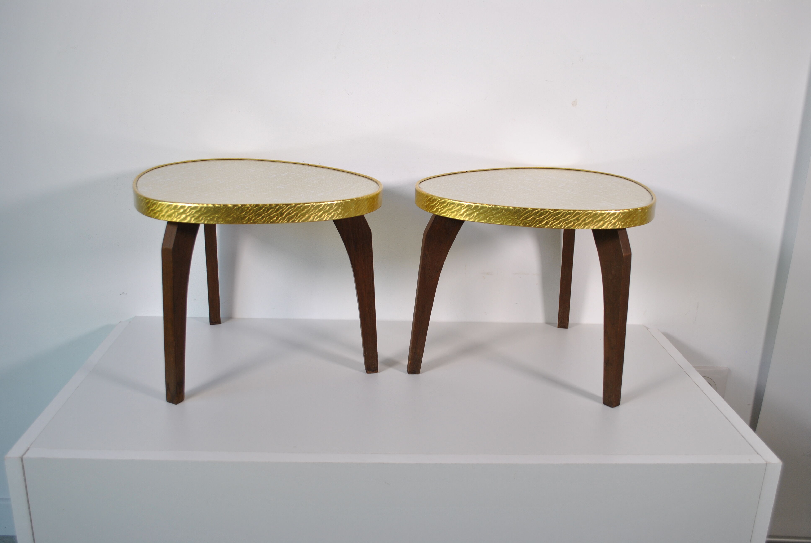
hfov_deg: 57.2
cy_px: 272
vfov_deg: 40.1
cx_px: 406
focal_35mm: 33
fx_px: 744
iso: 200
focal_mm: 22
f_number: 5
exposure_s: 1/100
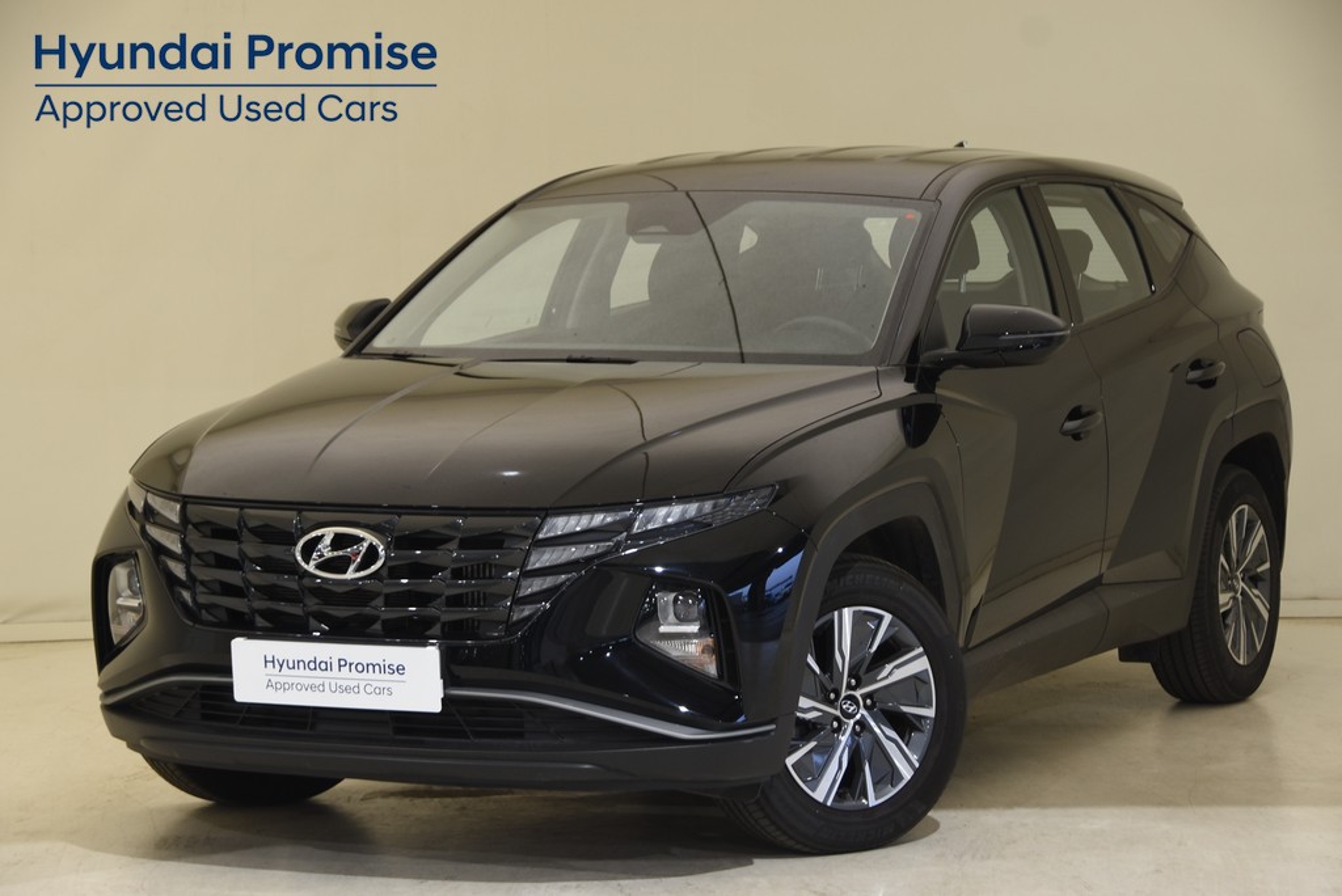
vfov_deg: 14.1
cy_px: 448
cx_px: 671
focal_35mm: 98
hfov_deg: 20.9
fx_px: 3636
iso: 320
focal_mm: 65
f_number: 5.6
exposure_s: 1/8
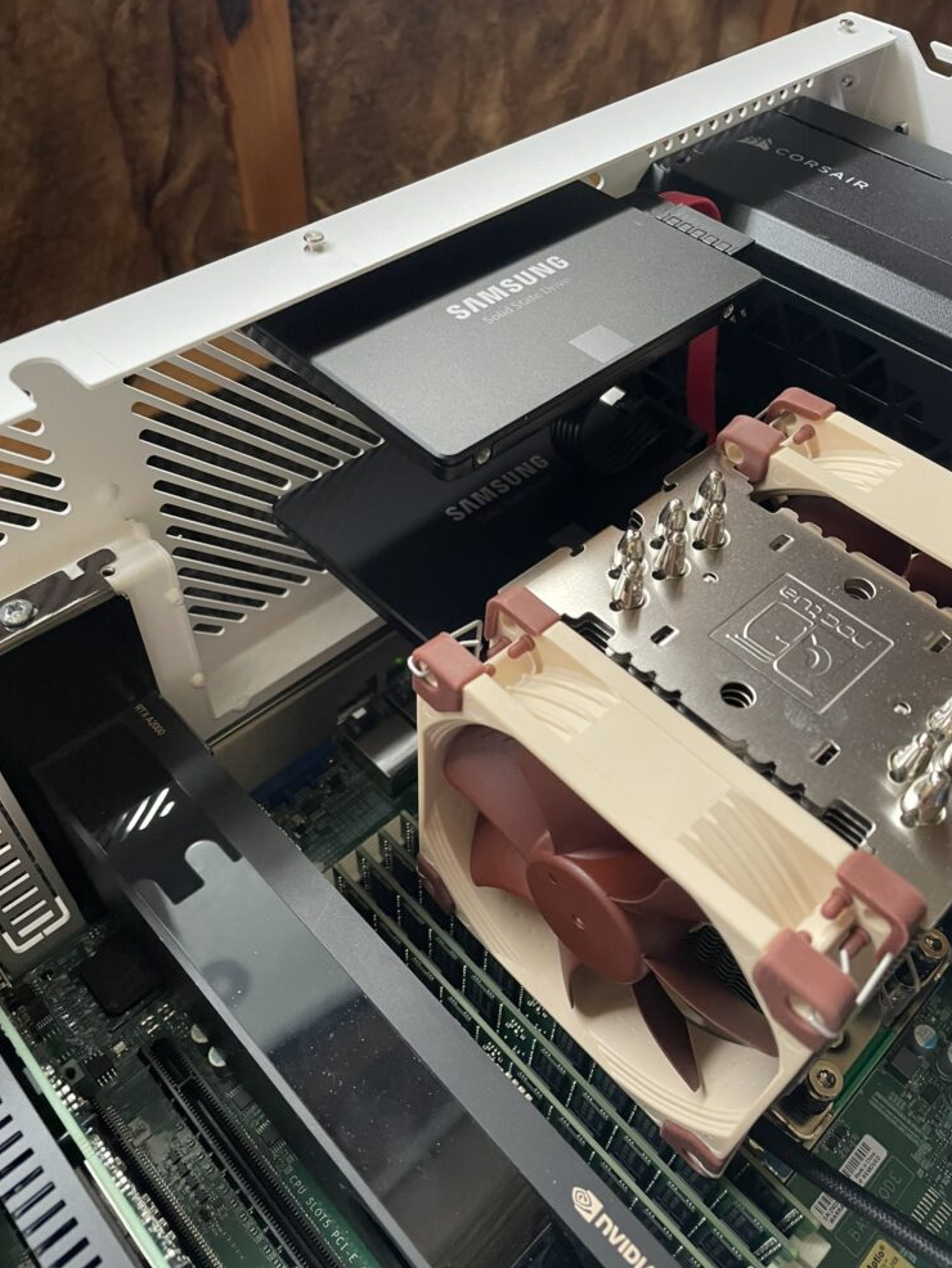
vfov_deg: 65.3
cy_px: 624
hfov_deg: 51.4
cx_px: 481
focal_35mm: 27
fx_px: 990
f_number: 1.6
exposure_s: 1/60
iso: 250
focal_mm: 4.2
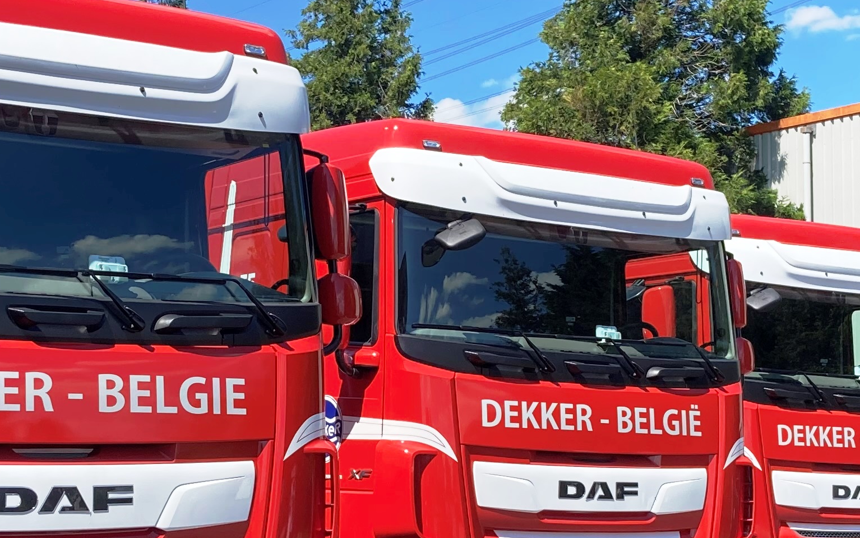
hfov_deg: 27.5
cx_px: 379
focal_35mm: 75
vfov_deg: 17.4
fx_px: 1758
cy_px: 315
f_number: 1.8
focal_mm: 3.99
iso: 20
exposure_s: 1/1185
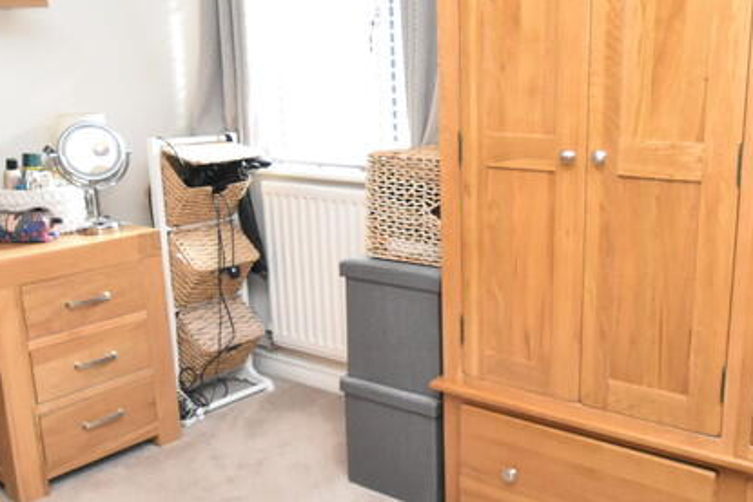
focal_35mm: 37
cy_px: 267
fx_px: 774
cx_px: 466
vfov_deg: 36.0
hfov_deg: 51.4
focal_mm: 10
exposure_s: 1/60
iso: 2200
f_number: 4
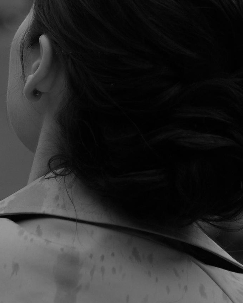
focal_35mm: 233
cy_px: 193
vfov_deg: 8.3
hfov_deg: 6.6
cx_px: 9
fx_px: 2095
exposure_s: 1/1000
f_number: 2.8
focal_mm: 52
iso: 320
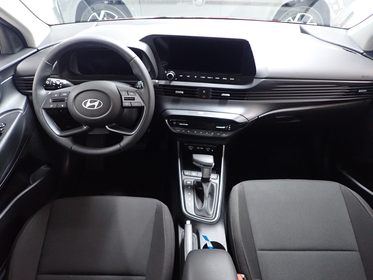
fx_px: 269
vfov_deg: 54.9
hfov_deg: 69.4
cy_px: 140
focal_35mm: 25
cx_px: 186
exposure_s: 1/20
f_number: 2
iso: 800
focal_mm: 4.5
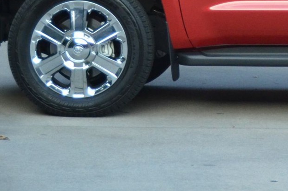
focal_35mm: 339
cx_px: 469
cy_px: -105
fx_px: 2706
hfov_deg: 6.0
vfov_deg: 4.0
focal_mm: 56
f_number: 4.8
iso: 1400
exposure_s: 1/500
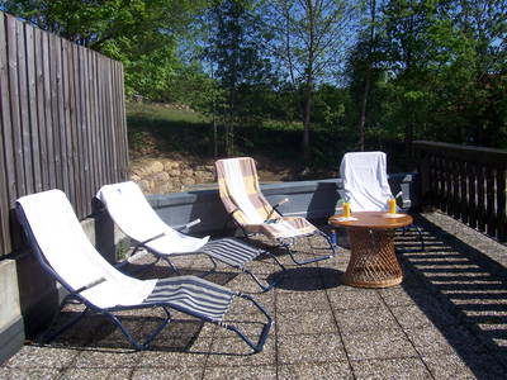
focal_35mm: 34
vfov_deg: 41.8
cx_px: 254
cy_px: 190
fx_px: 498
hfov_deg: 54.0
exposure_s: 1/500
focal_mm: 5.6
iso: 80
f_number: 5.6
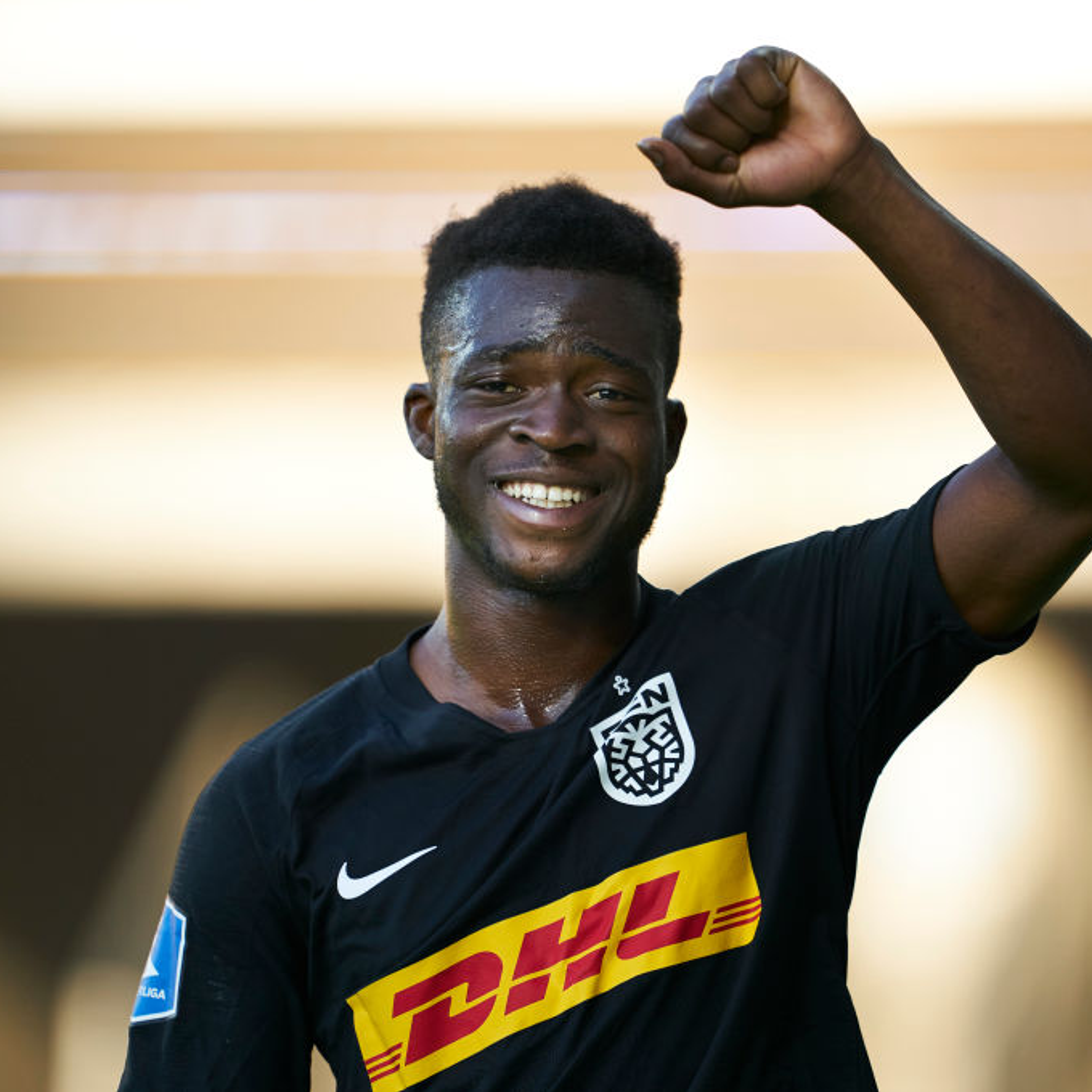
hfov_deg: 3.4
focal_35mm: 512
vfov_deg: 3.4
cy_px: 545
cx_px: 663
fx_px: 18273
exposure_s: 1/2000
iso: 800
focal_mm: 400
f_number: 2.8
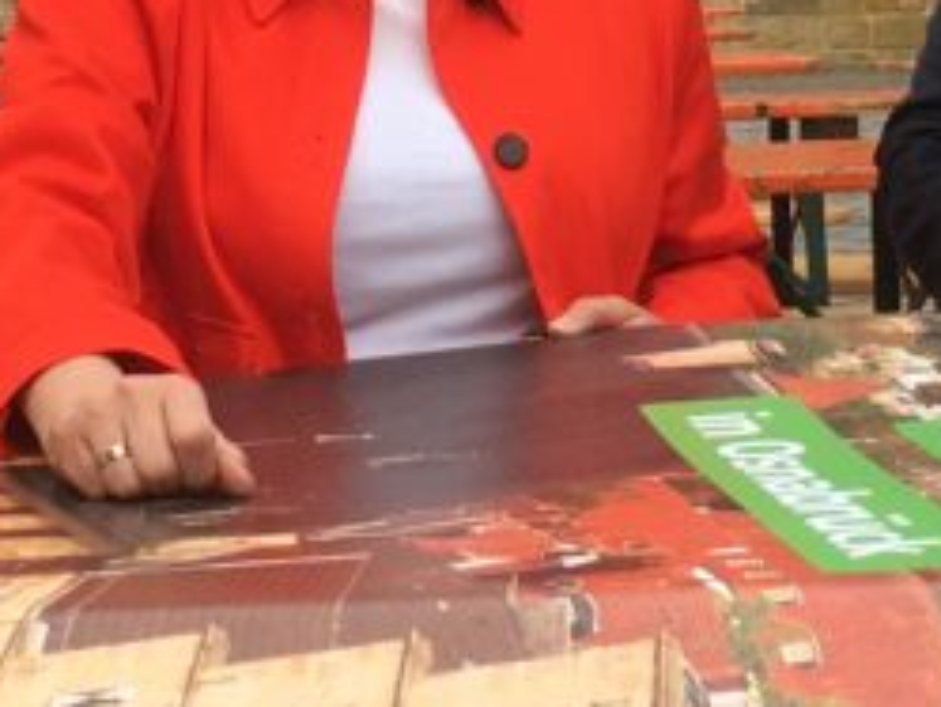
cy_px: 72
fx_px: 3699
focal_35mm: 136
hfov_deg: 14.5
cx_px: 355
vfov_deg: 10.9
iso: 25
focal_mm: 4.15
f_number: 2.2
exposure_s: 1/657
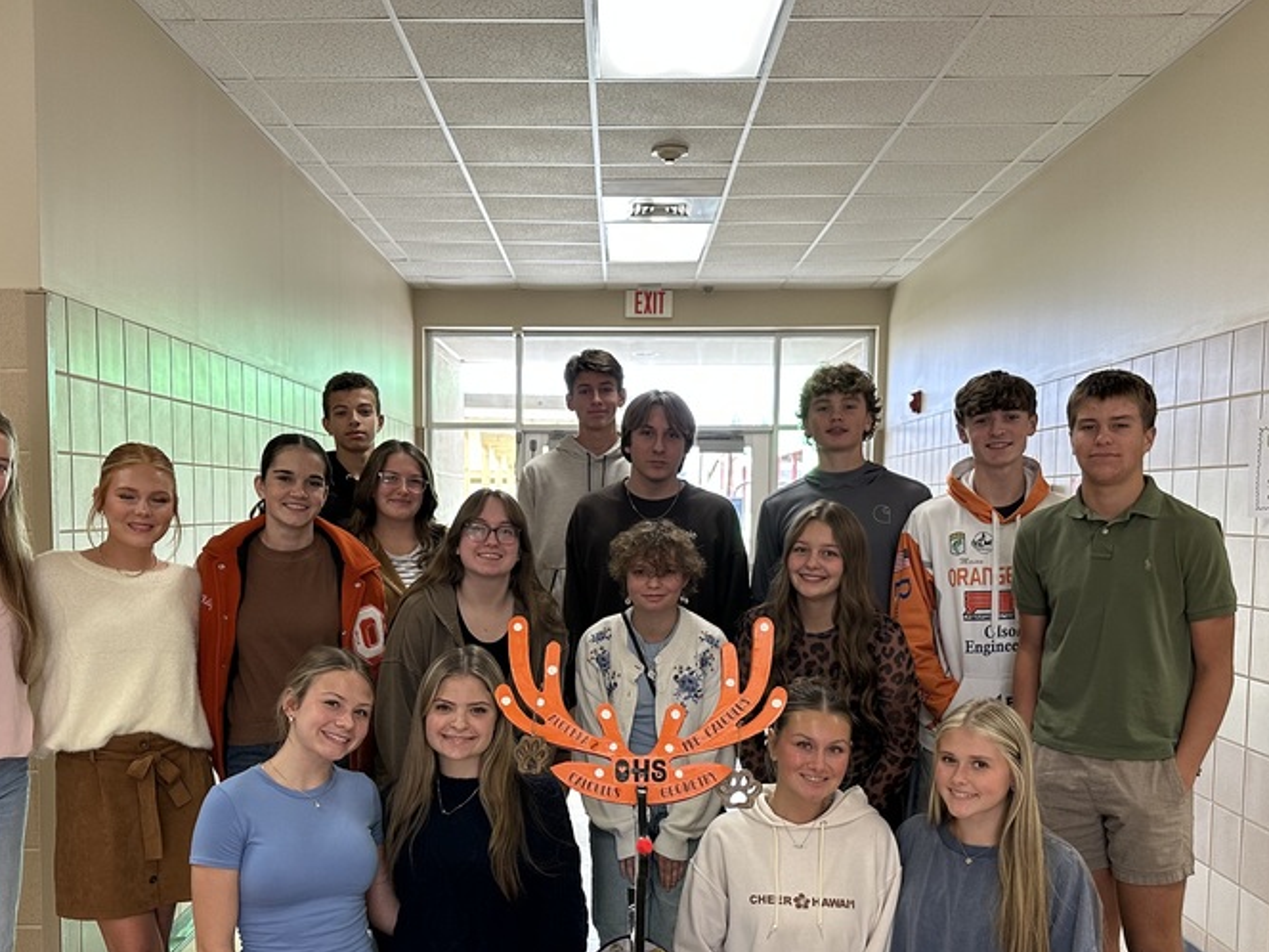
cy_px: 593
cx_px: 579
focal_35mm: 37
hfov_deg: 50.1
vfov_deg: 38.4
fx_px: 1356
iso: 160
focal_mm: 6.86
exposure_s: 1/120
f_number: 1.78
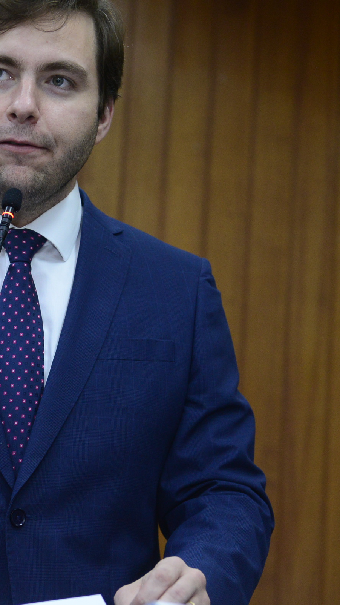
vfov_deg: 18.8
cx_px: 1
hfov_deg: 10.5
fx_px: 1828
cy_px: 304
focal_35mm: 114
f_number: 5
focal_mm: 58
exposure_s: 1/125
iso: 2000
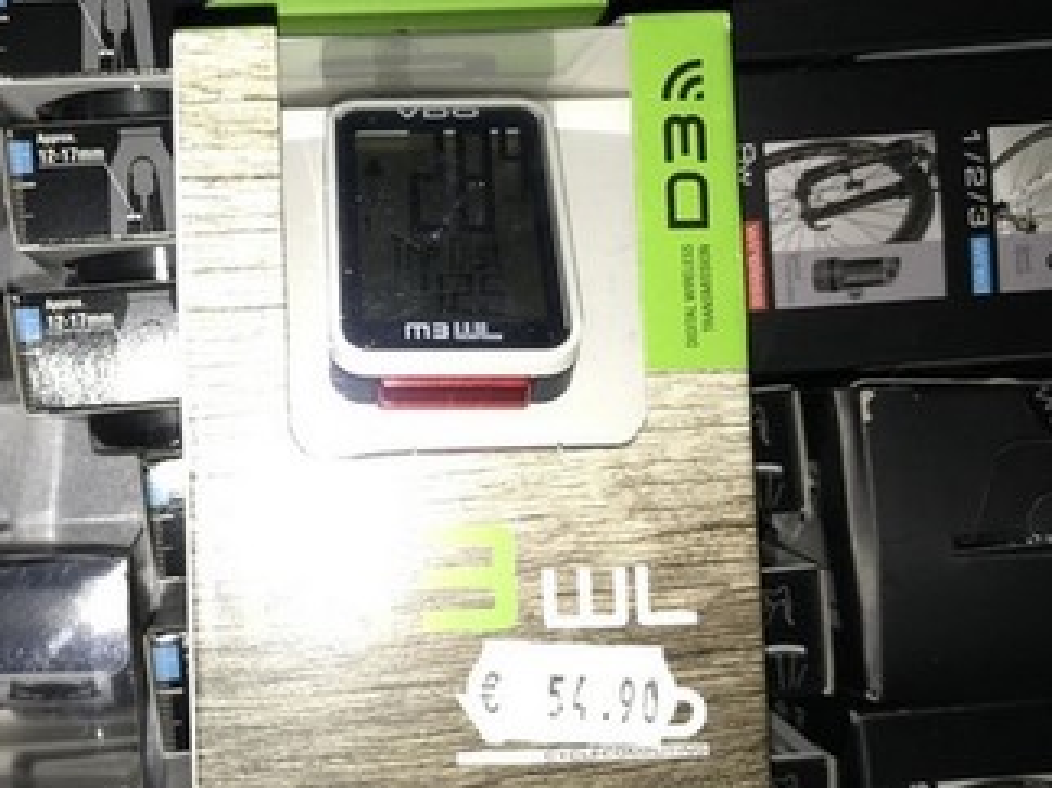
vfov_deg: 27.9
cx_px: 274
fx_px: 1580
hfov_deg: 36.1
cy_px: 313
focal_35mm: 52
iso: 20
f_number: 1.8
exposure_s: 1/60
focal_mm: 3.99
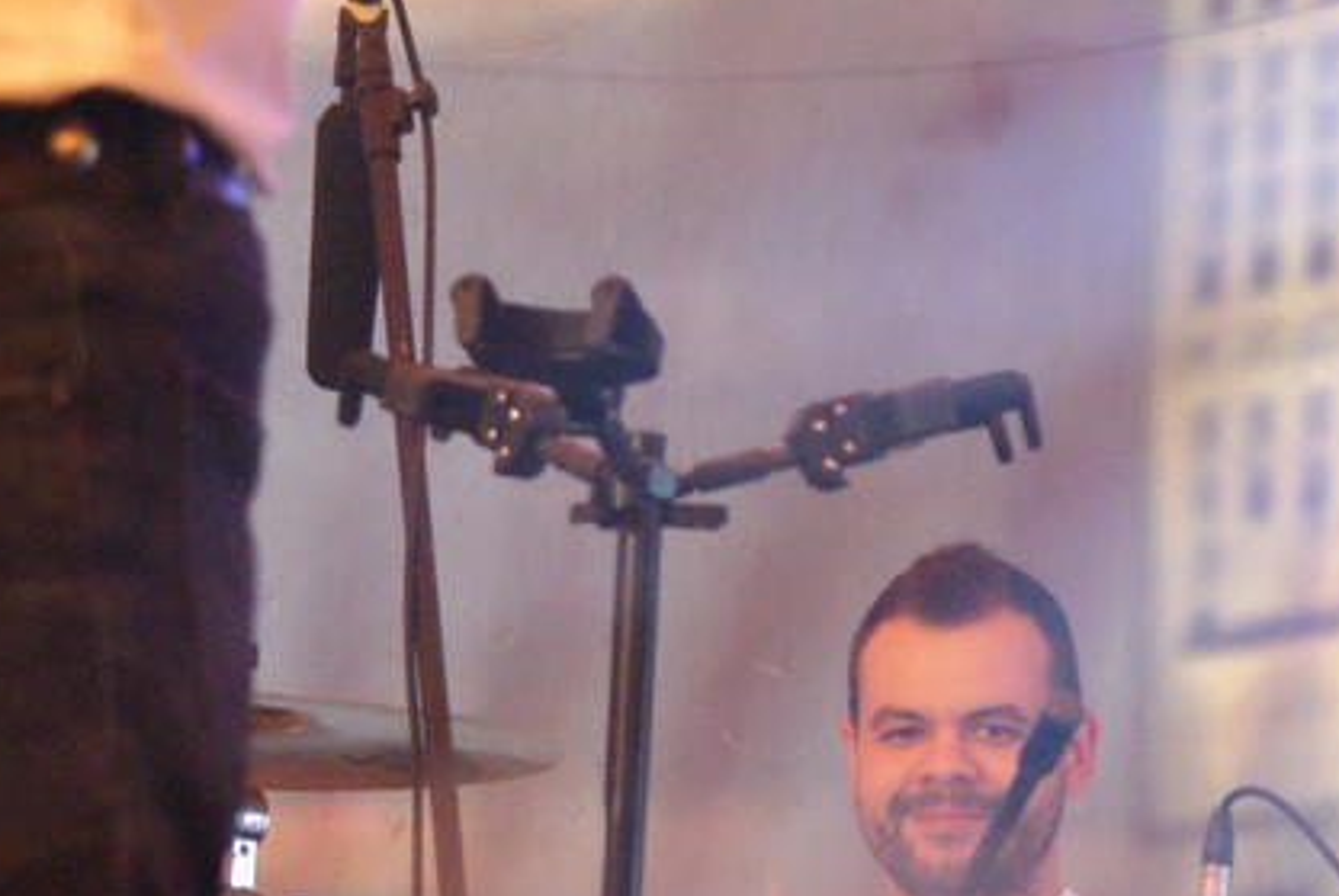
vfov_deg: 5.5
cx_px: 989
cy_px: 955
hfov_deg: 8.2
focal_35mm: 252
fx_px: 9383
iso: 1600
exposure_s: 1/30
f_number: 5.6
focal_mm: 70
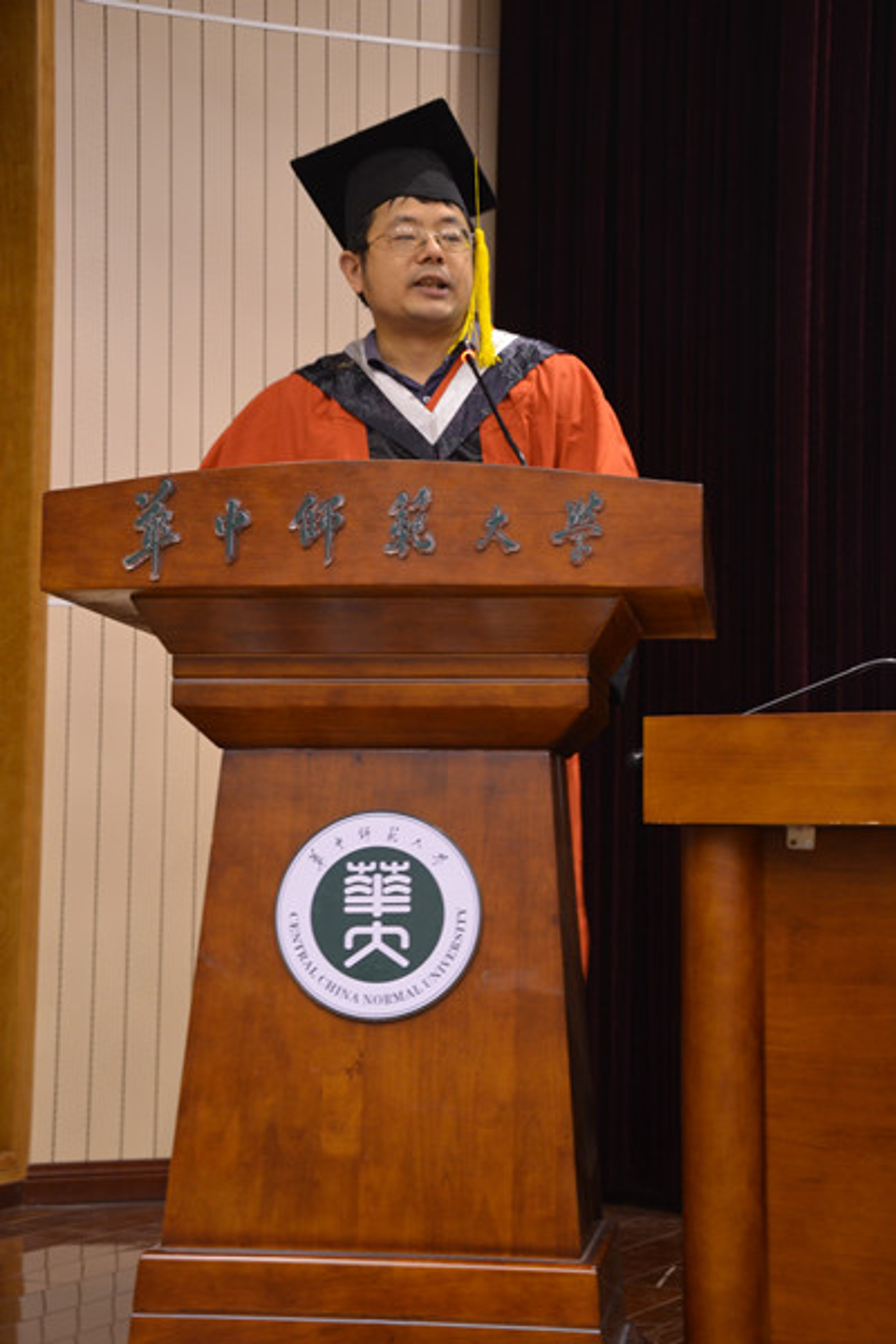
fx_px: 2240
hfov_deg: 22.6
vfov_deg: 33.4
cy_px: 672
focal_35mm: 60
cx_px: 448
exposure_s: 1/8
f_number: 4.5
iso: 800
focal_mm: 40
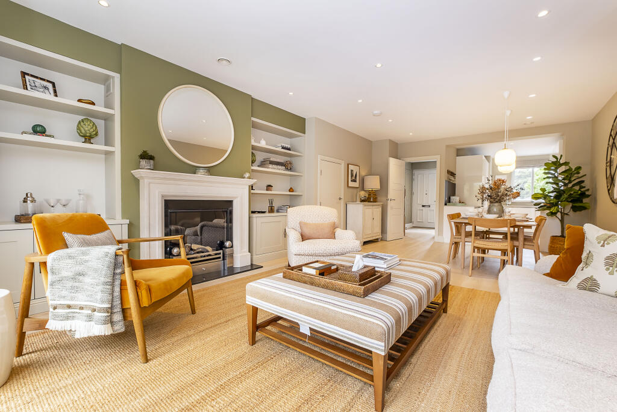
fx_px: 257
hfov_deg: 100.4
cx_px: 308
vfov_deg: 77.3
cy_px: 206
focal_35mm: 15
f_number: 7.1
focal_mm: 10
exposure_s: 1/20
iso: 250
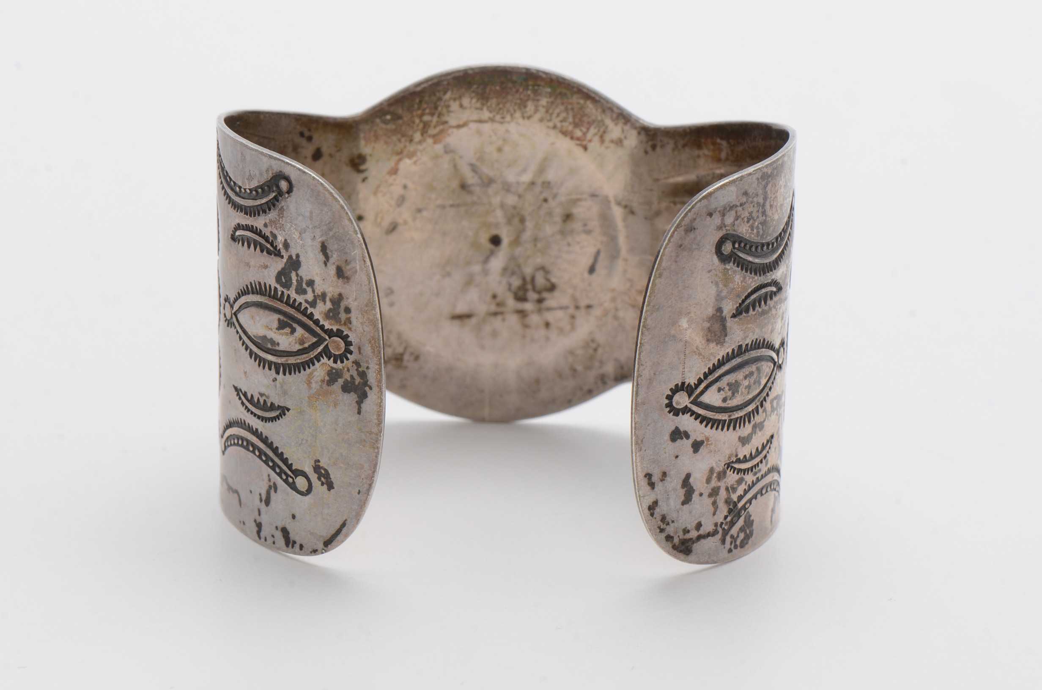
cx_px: 521
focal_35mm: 128
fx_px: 3683
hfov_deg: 16.1
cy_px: 345
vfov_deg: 10.7
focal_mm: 85
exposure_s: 1/125
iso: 200
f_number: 16
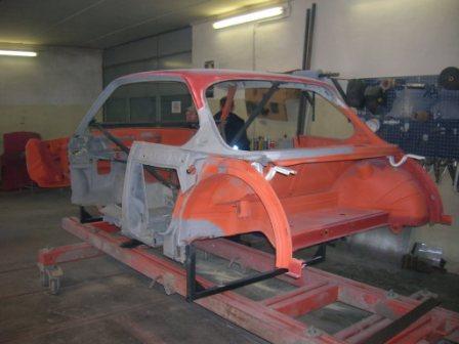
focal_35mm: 34
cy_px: 172
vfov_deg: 41.8
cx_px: 230
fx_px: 451
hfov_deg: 54.0
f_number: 2.9
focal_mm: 5.7
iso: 158
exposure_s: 1/60.1
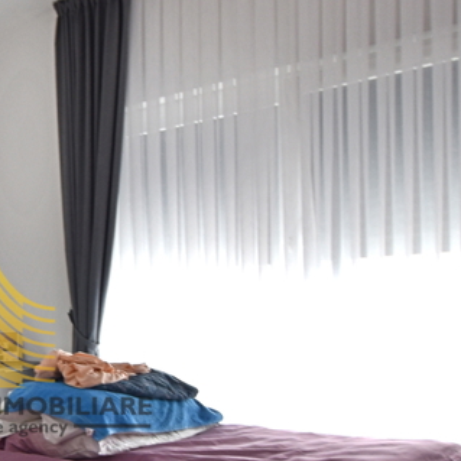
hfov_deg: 32.3
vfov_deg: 34.7
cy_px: 340
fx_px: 723
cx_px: -9
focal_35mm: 48
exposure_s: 1/30
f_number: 4.5
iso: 140
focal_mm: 10
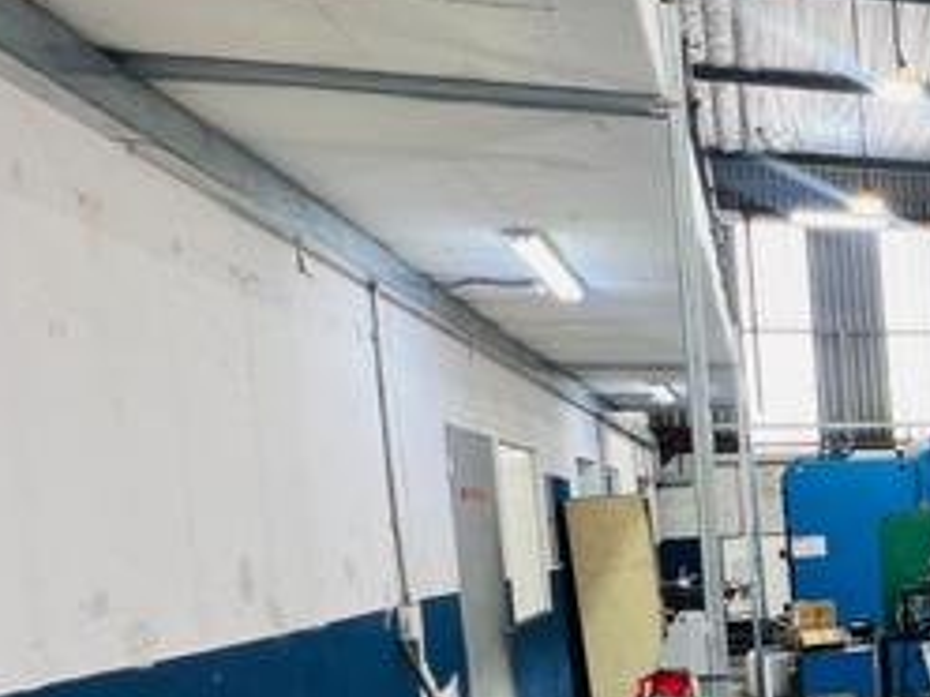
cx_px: 1339
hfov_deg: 30.0
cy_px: 592
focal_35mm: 42
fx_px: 1128
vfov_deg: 33.0
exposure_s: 1/33
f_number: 1.8
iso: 40
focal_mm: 1.57
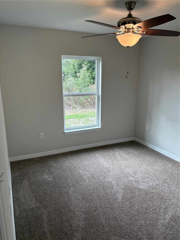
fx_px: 180
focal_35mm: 26
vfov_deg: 67.3
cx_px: 90
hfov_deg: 53.1
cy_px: 120
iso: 80
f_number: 1.6
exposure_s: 1/163
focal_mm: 5.96
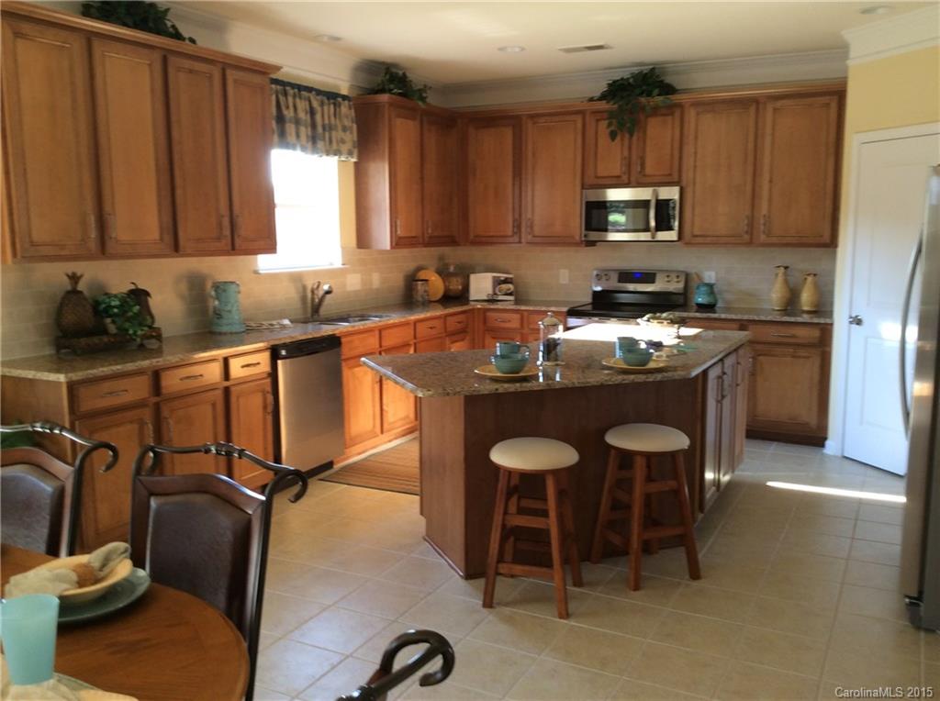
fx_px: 867
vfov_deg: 44.0
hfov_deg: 56.9
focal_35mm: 32
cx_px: 470
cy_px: 350
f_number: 2.4
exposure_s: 1/24
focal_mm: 3.3
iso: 40
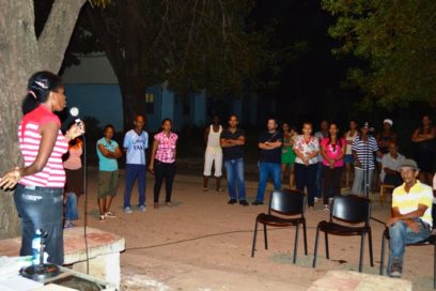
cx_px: 218
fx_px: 490
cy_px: 146
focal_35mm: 40
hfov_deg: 47.9
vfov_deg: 33.0
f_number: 4
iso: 400
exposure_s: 1/60
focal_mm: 27
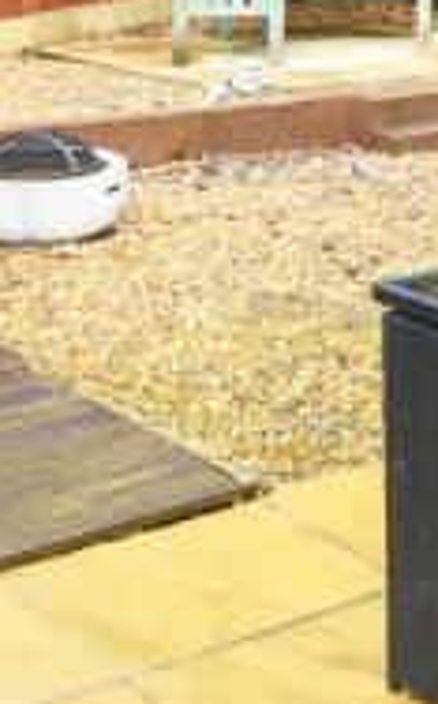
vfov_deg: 22.0
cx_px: 591
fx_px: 1705
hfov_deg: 14.0
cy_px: -88
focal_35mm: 89
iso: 320
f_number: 6.3
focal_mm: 16
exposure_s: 1/160
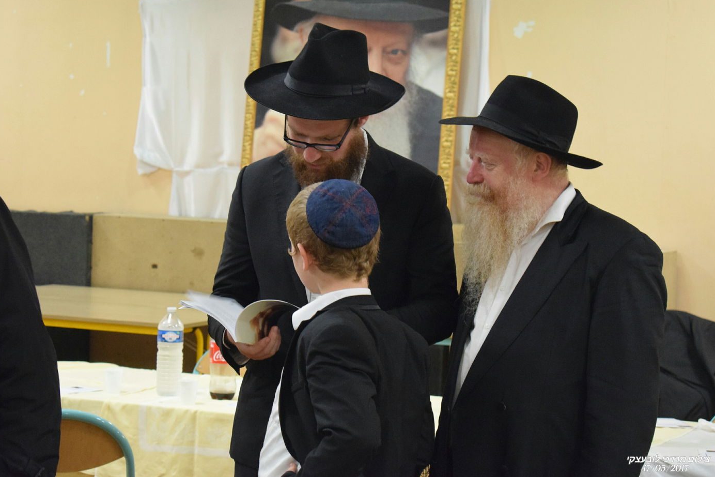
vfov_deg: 16.4
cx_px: 357
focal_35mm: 84
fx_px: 1659
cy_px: 238
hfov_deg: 24.3
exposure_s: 1/60
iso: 4500
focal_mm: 55
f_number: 5.6
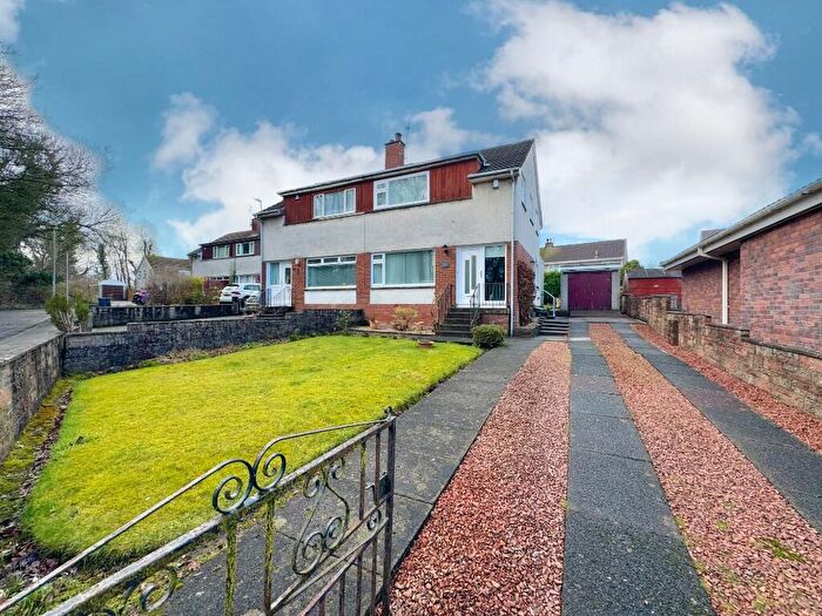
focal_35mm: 14
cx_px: 411
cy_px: 308
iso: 40
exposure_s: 1/321
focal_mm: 2.22
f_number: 2.2
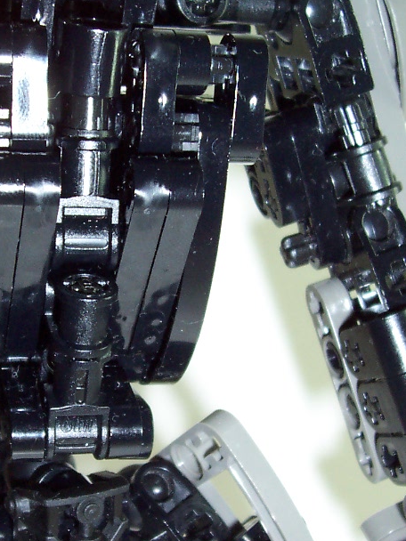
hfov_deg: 20.0
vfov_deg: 26.6
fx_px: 1142
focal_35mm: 73
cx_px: 100
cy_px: 332
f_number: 2.8
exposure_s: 1/60
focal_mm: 5.6
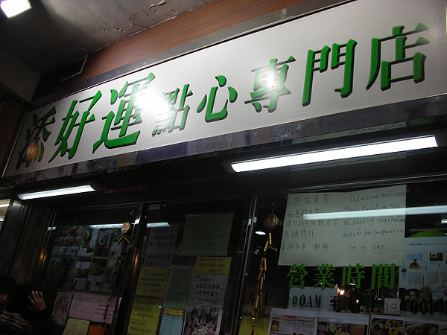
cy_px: 168
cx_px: 224
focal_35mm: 35
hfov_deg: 52.6
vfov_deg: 40.7
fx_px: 452
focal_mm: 5.8
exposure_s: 1/46.8
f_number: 3
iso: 50
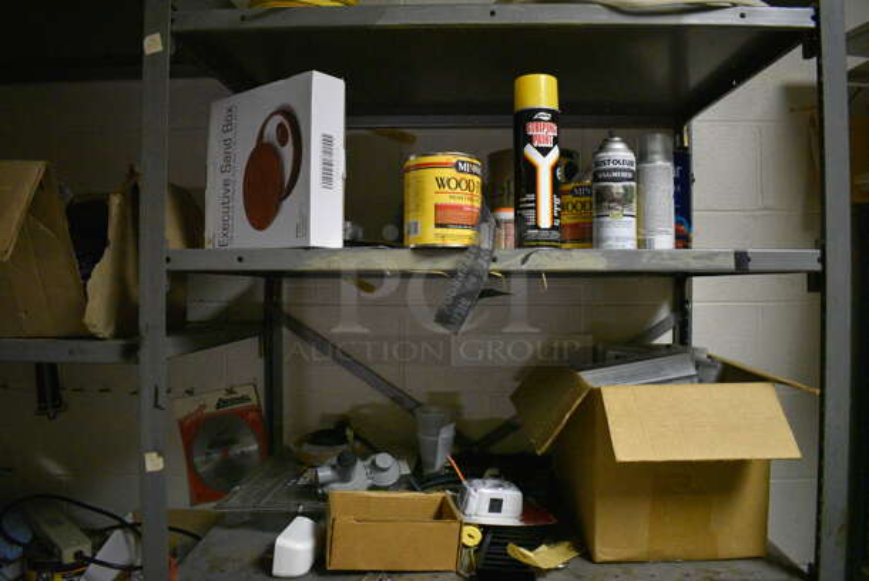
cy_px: 290
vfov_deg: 48.0
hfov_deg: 67.3
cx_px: 434
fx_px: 652
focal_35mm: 27
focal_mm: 18
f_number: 3.5
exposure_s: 1/125
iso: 6400
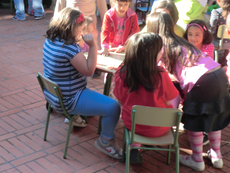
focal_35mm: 70
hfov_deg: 27.2
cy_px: 19
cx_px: 45
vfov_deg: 20.6
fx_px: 465
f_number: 3.9
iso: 64
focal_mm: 6.9
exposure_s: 1/60
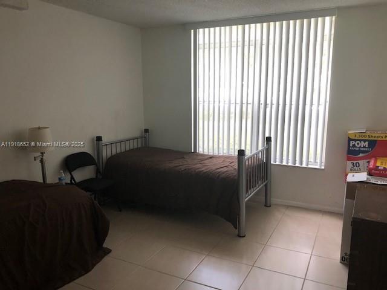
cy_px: 145
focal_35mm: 28
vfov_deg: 49.7
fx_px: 313
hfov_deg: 63.4
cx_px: 194
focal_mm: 3.99
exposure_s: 1/20
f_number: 1.8
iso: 32
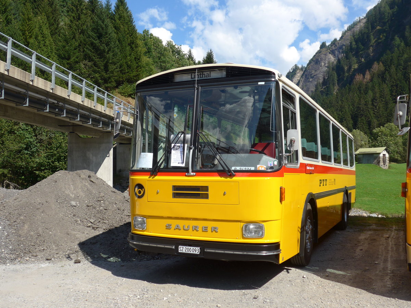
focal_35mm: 36
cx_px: 206
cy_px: 154
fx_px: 427
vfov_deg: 39.7
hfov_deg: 51.4
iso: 80
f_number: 2.8
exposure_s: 1/1600
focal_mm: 7.5
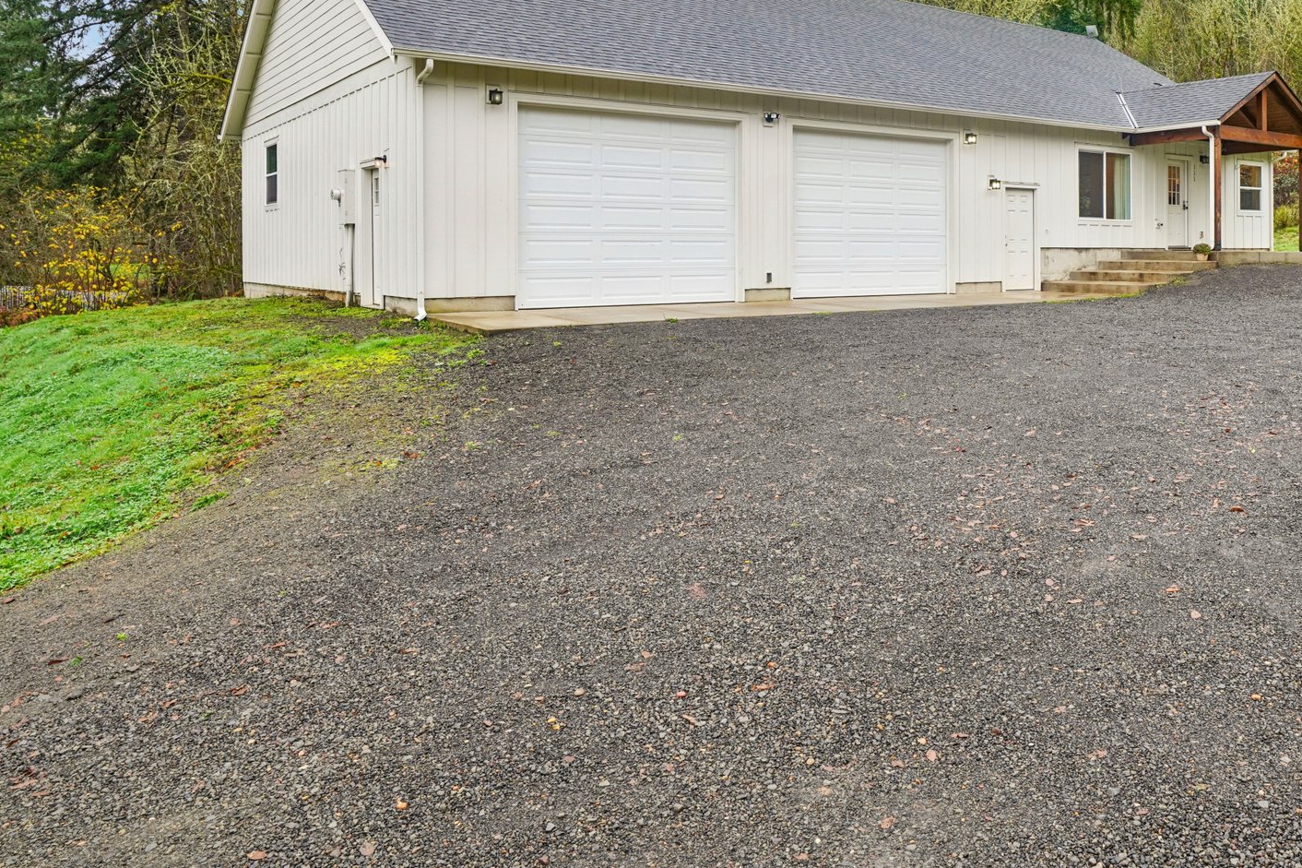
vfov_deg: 44.0
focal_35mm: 29
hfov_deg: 61.6
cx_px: 903
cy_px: 255
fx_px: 1049
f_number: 8
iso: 400
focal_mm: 20
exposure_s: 1/80
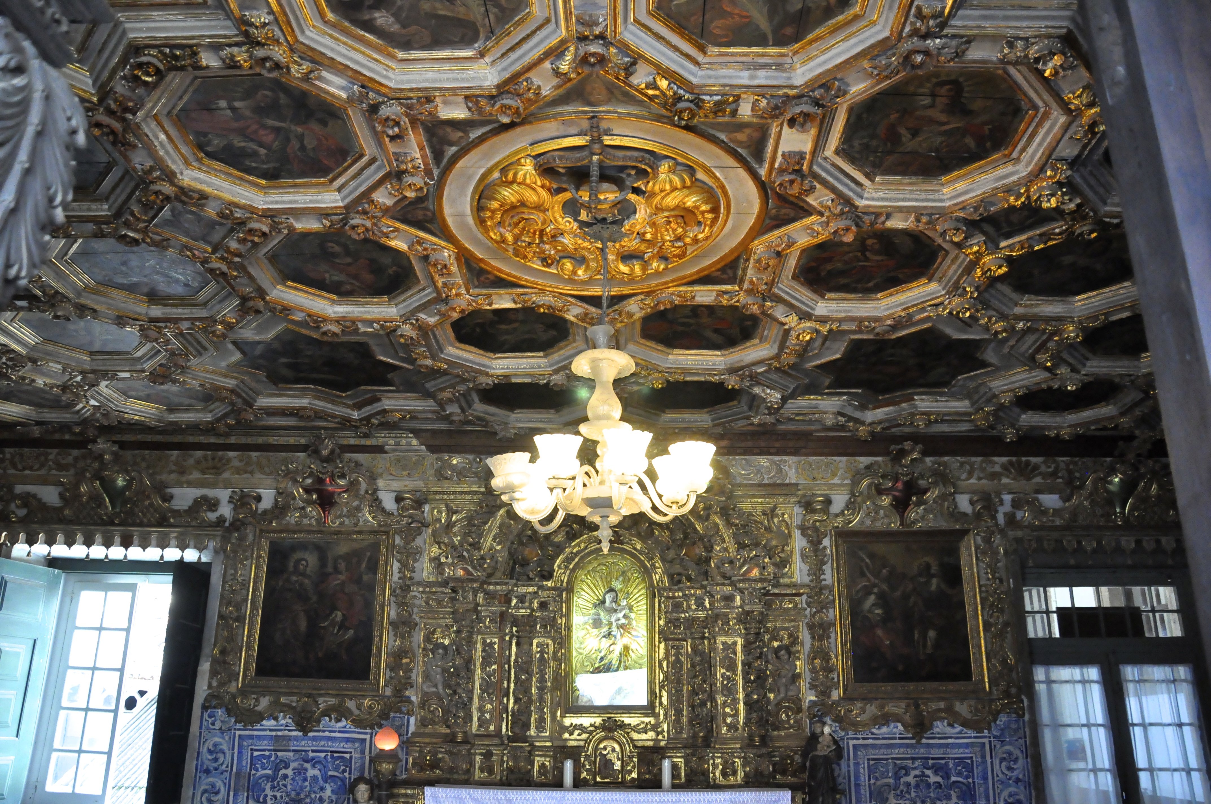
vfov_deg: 47.8
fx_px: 907
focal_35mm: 27
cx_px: 606
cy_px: 402
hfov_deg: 67.4
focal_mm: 18
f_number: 5.6
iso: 3200
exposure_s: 1/100
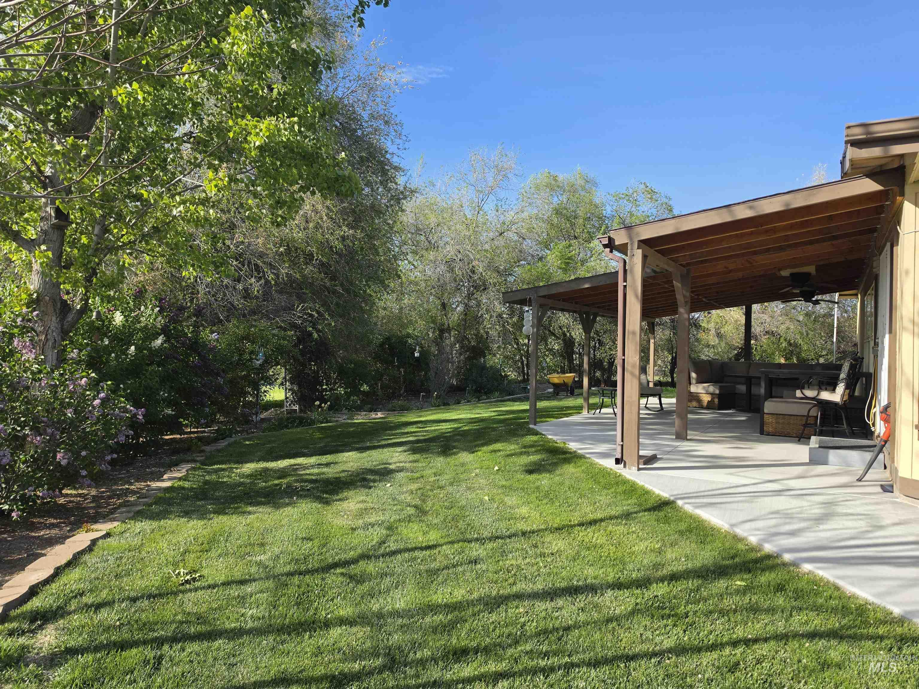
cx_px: 460
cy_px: 344
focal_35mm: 23
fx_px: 611
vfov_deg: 58.9
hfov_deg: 73.9
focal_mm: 6.5
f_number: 1.4
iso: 64
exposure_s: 1/2657
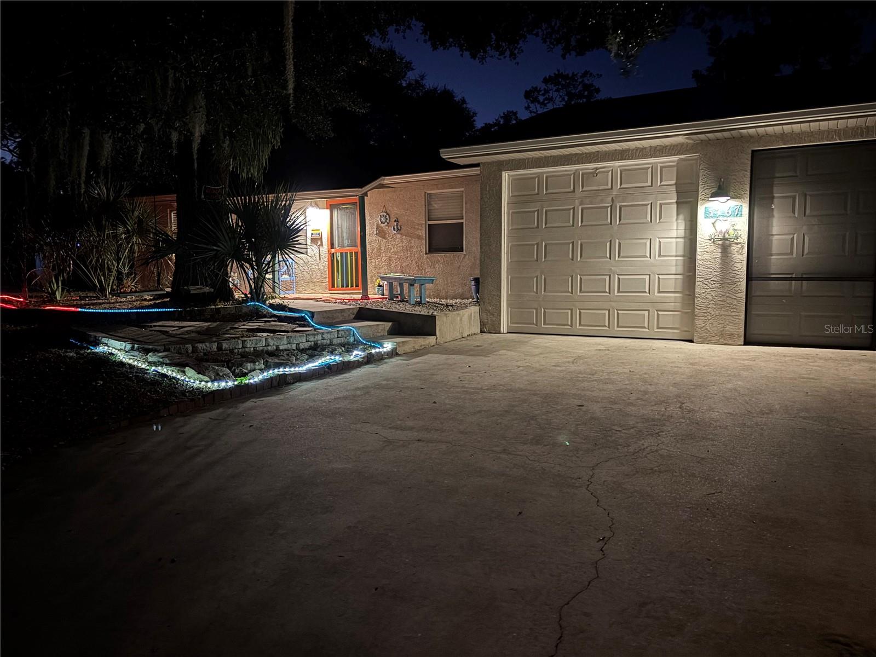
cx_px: 438
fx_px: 658
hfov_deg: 67.3
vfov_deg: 53.1
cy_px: 328
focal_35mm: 26
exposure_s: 1/9
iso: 800
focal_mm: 5.96
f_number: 1.6
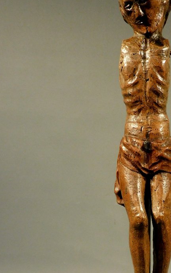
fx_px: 410
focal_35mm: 55
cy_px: 180
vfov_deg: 36.5
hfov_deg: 23.0
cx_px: 152
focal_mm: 5.4
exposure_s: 1/30
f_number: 3.5
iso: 400
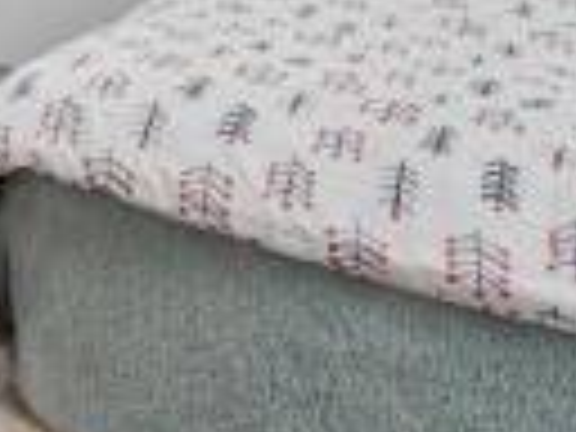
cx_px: -434
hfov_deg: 19.3
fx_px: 1315
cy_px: -331
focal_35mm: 79
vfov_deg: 16.0
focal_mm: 16
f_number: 8
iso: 250
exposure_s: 1/8
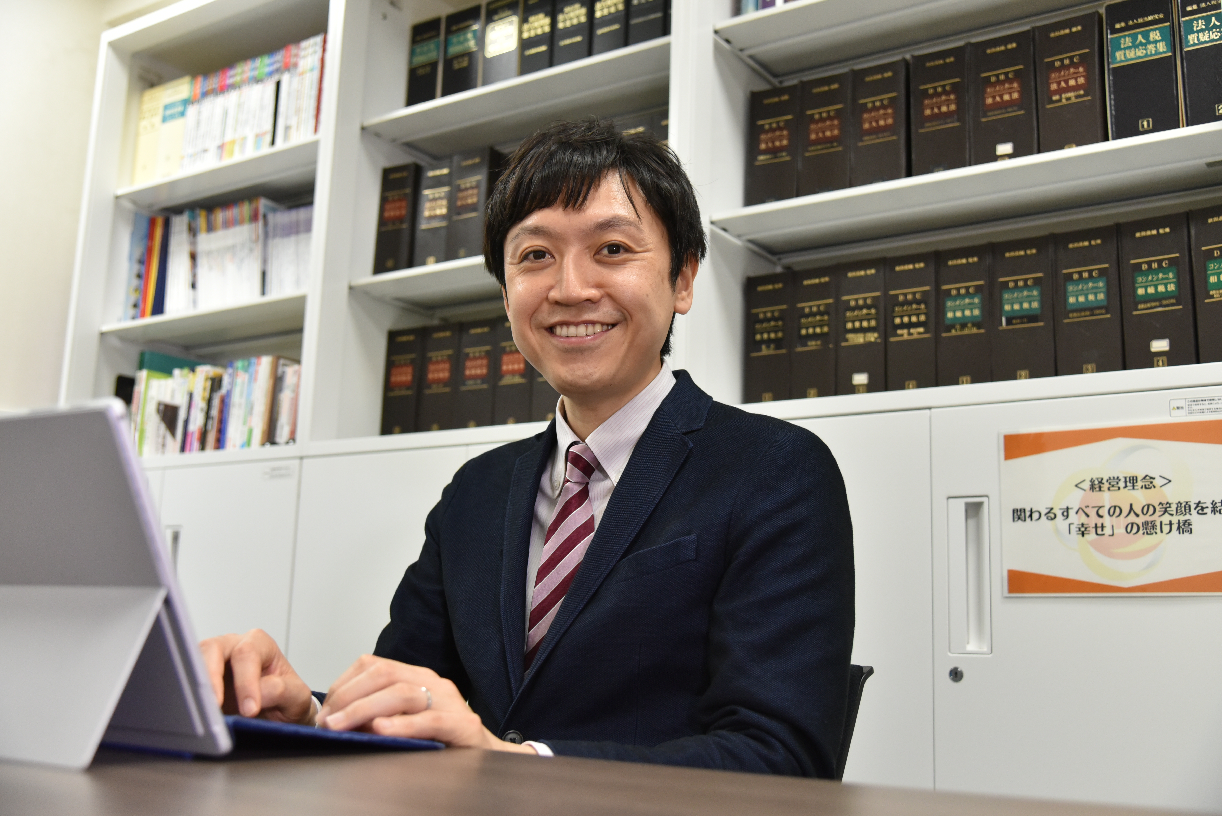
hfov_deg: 50.7
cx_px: 611
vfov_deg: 35.1
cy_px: 408
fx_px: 1290
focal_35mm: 38
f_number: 4
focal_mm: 38
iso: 2500
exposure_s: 1/500
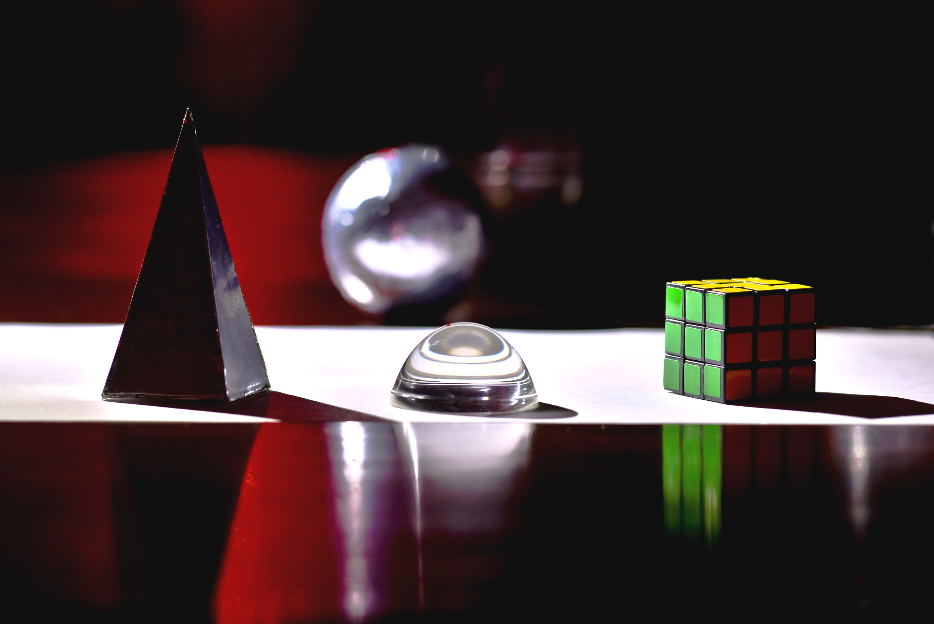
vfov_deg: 10.2
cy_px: 312
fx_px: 3504
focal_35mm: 135
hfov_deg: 15.2
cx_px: 467
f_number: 3.5
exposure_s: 20
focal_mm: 135
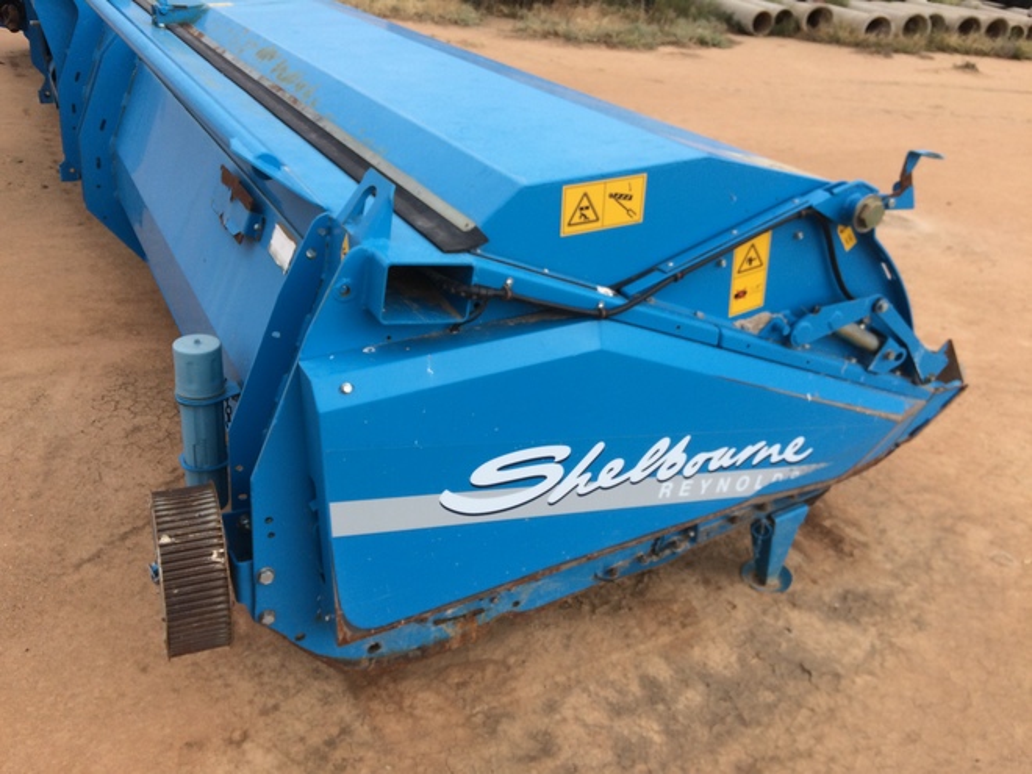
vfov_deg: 48.2
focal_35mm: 29
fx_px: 865
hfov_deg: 61.7
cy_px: 387
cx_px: 516
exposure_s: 1/1001
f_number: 2.2
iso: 32
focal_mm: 4.15
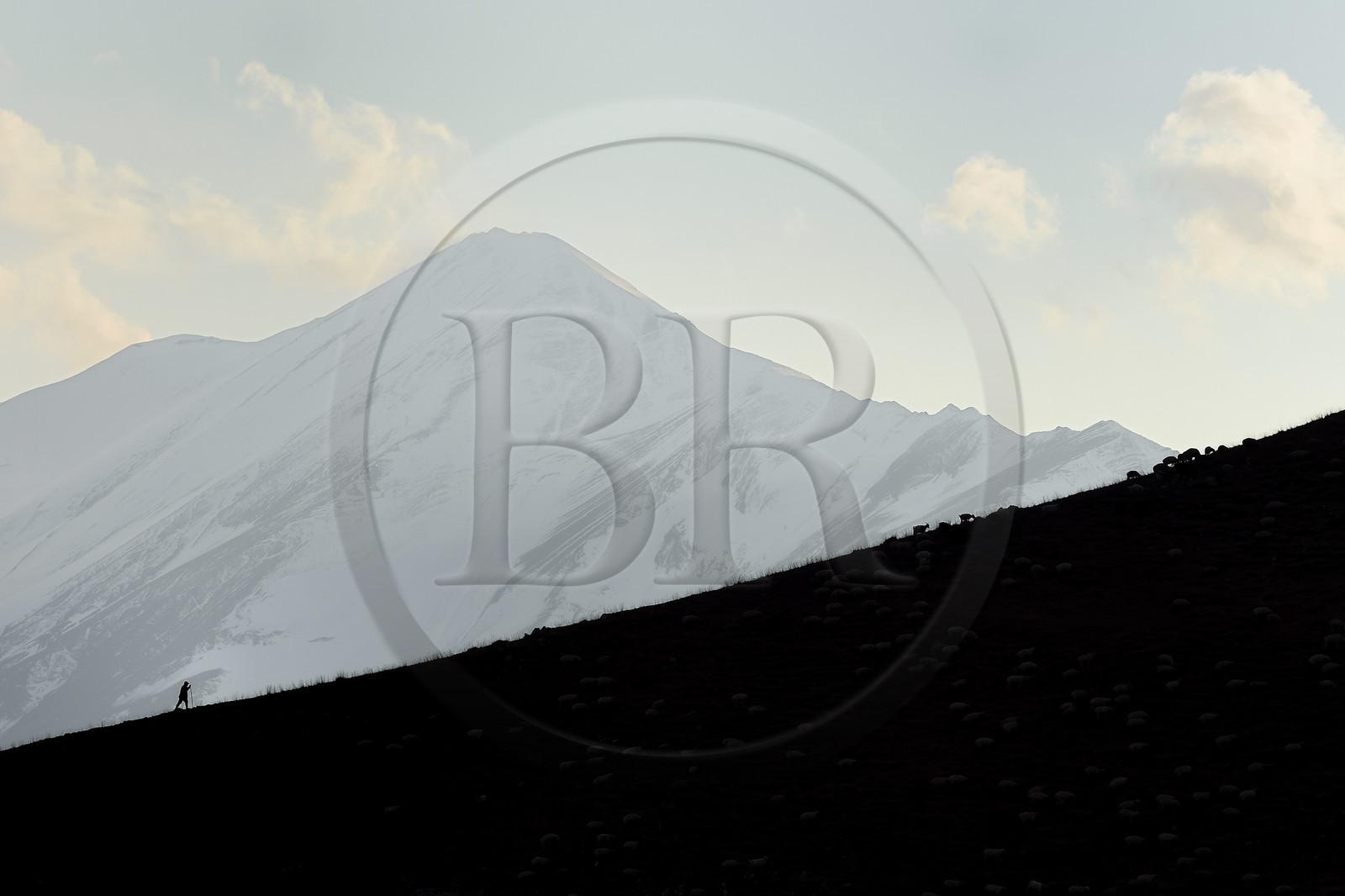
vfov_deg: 6.9
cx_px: 672
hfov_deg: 10.3
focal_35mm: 200
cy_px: 448
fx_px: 7470
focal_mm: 200
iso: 200
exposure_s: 1/400
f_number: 10
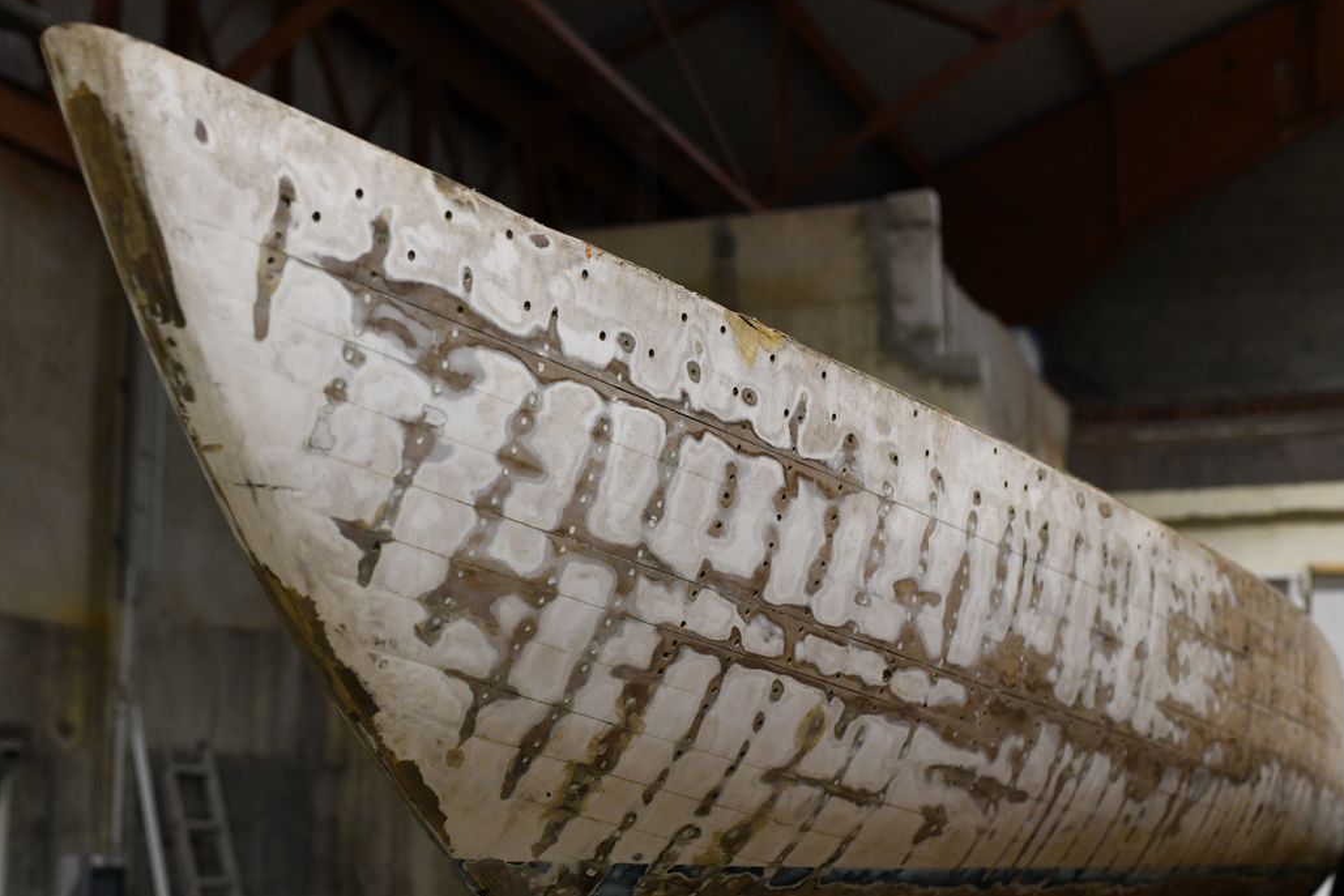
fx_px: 1904
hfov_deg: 38.9
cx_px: 684
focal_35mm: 51
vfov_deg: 26.5
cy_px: 443
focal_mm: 50
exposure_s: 1/500
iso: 4000
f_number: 3.5
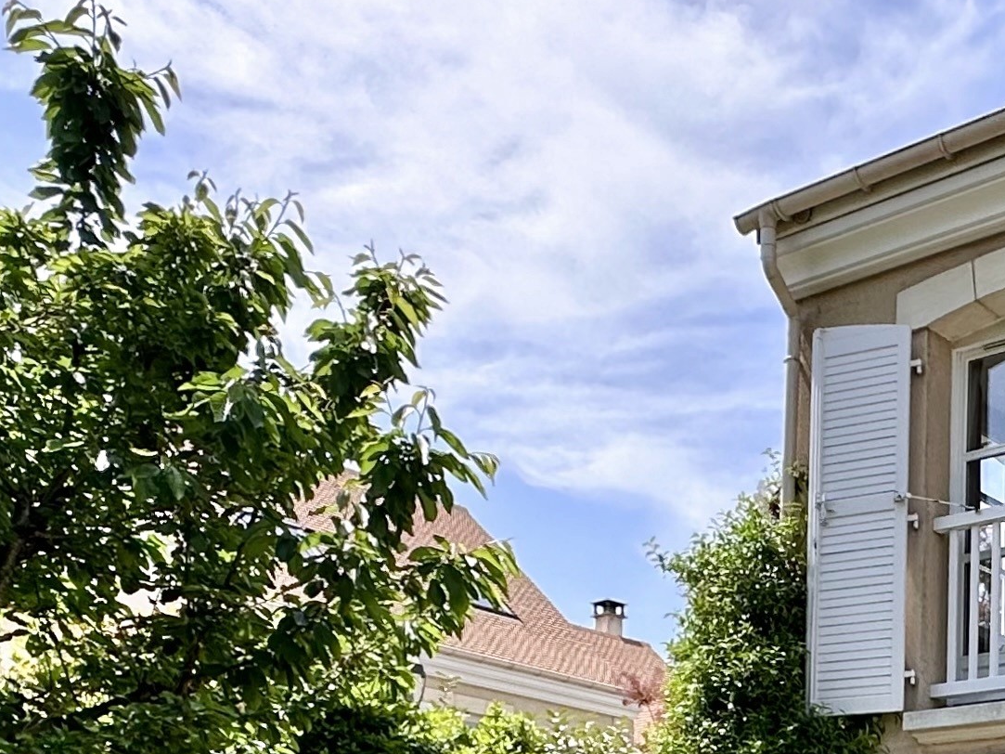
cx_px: 1005
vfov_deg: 25.0
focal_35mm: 51
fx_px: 1481
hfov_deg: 34.2
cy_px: 960
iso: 40
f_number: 2.2
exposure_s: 1/972
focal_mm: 2.22
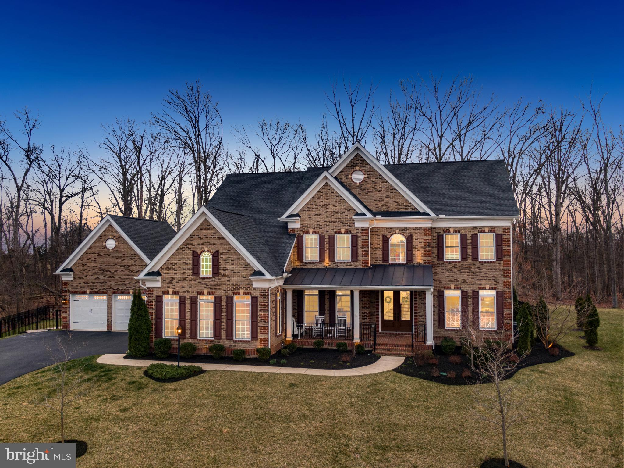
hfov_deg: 58.4
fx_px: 559
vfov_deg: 45.4
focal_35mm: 31
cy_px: 234
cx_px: 312
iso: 100
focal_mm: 5.3
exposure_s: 1/40
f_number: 3.1
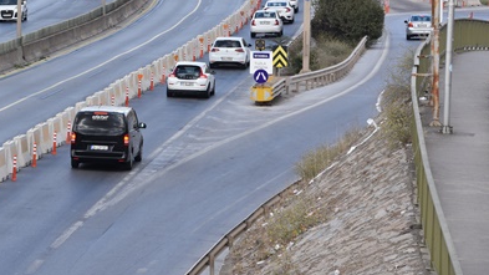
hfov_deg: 8.0
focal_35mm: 268
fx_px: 3475
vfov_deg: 4.5
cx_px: 85
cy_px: 2
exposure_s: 1/500
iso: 280
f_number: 8
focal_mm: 100
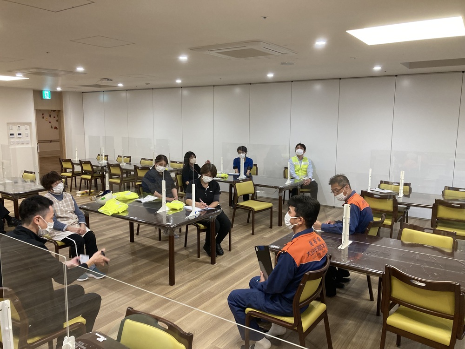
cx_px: 232
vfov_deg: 49.7
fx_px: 376
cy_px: 174
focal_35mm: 28
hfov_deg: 63.4
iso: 125
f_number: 1.8
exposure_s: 1/60
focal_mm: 3.99
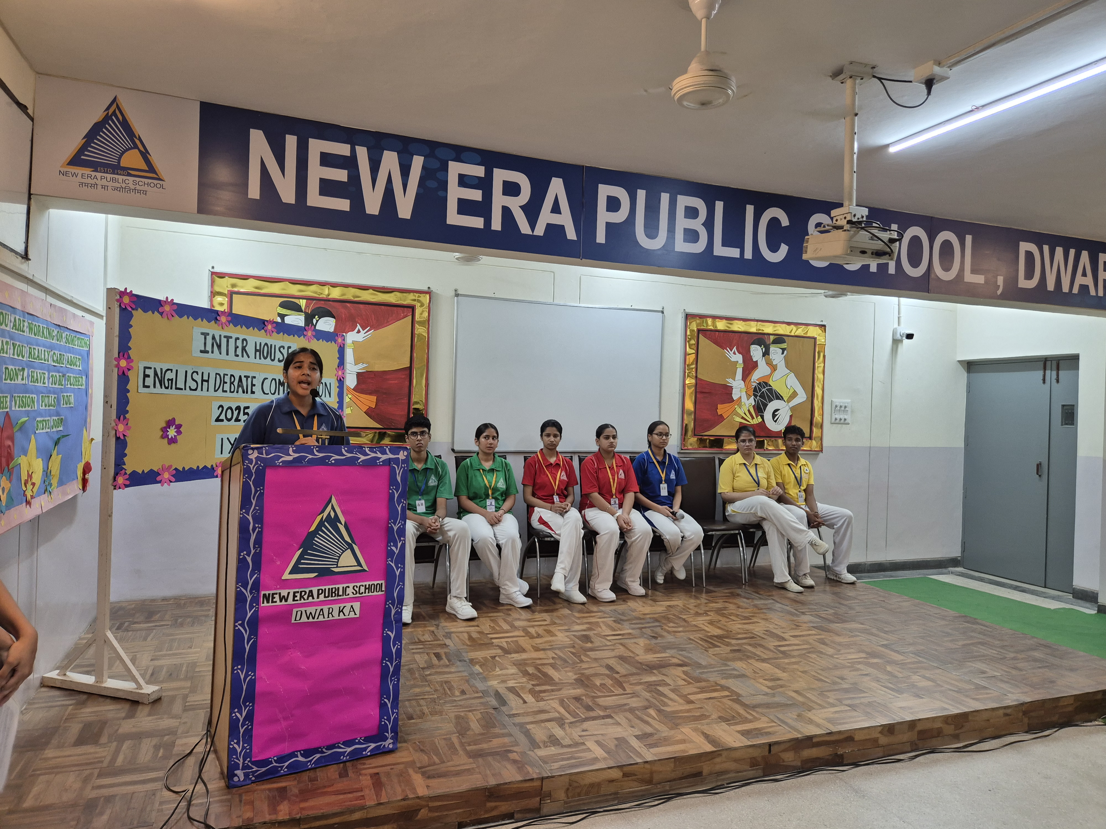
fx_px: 735
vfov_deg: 58.9
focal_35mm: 23
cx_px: 553
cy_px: 414
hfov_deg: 73.9
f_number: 1.8
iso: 160
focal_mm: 5.4
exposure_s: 1/100
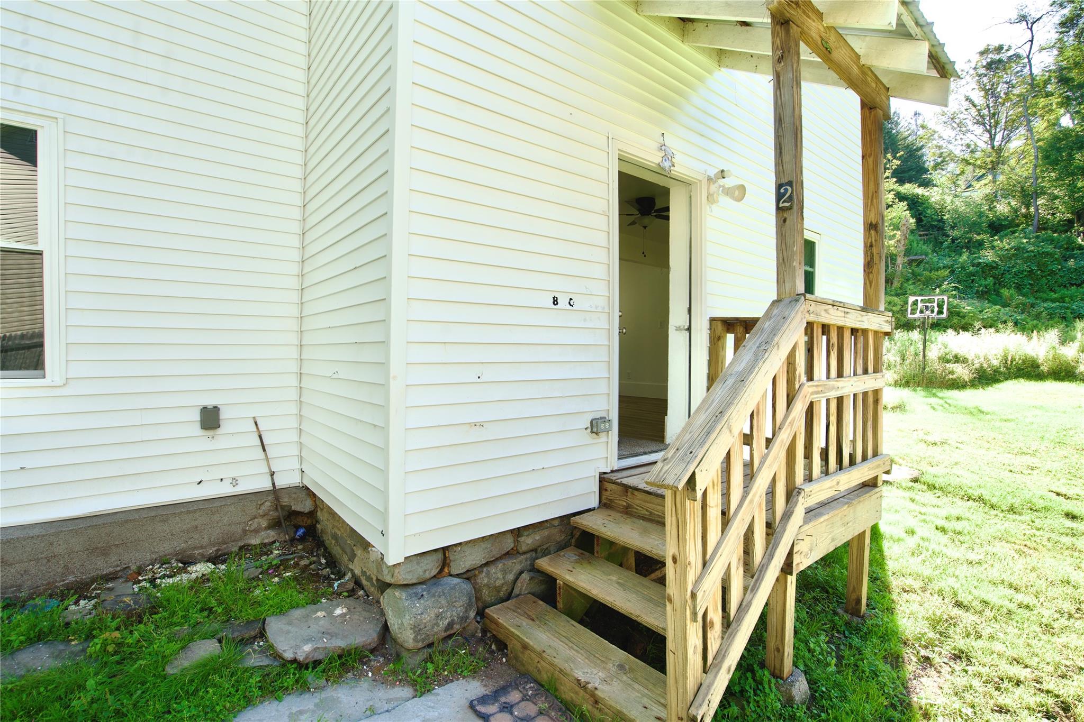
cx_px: 542
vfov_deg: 73.7
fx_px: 482
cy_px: 361
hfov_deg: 96.7
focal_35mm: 16
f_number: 8
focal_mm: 16
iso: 100
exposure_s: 1/60
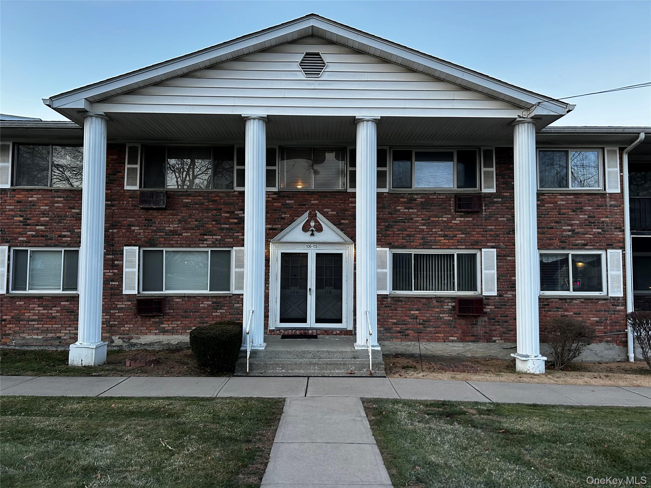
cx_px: 326
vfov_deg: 53.1
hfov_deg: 67.3
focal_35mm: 26
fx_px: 489
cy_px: 244
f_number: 1.5
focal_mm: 5.7
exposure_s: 1/100
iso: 125
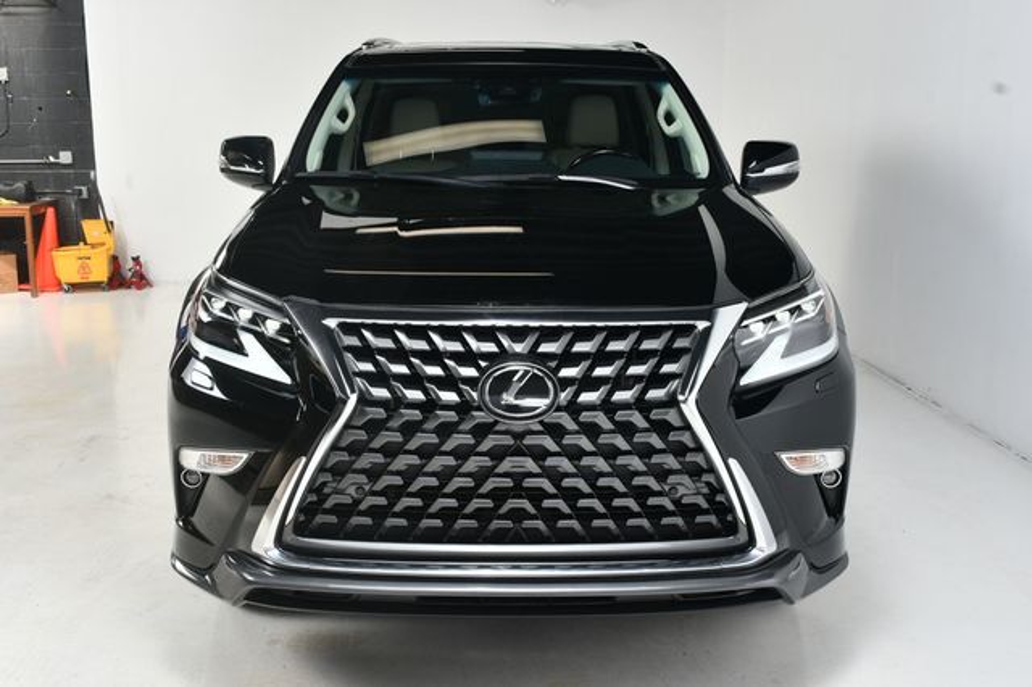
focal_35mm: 39
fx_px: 1117
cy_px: 344
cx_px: 516
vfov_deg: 34.2
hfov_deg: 49.6
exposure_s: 1/160
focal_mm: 26
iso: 100
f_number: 10
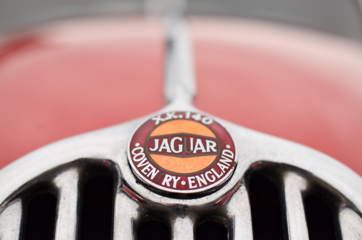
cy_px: 120
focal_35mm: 75
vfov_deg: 18.1
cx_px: 181
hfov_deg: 27.0
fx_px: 753
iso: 320
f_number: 2
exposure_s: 1/3200
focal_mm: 50
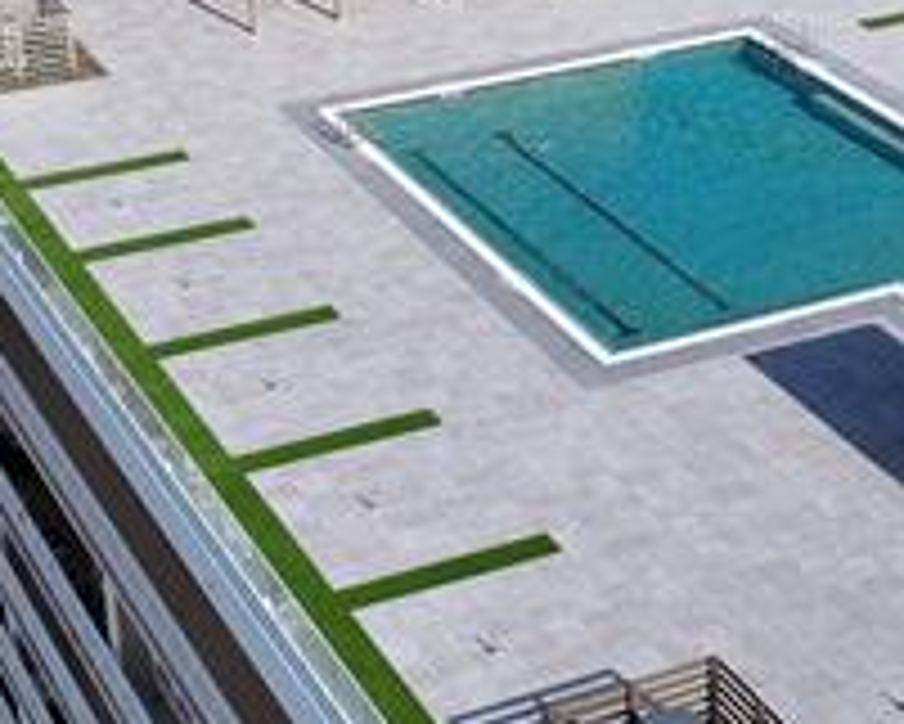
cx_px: 693
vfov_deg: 16.5
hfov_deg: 20.4
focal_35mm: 93
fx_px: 2489
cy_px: 173
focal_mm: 12.29
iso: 110
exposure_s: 1/3200
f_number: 2.8
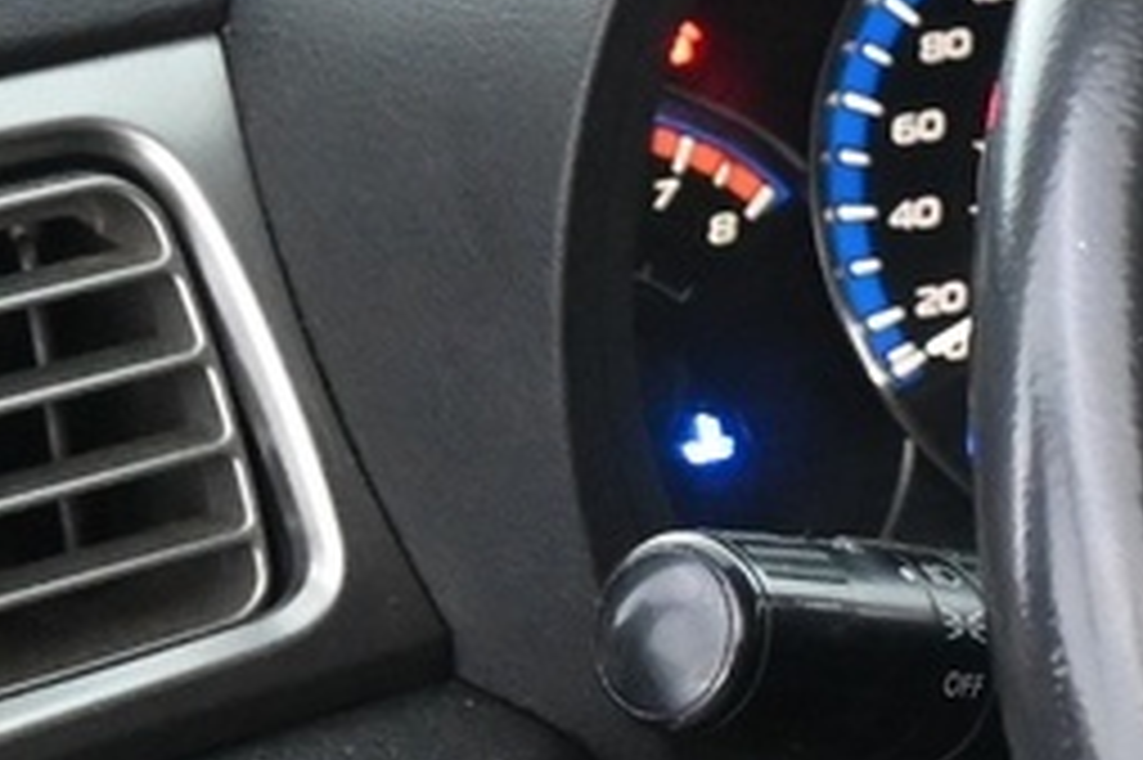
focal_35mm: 187
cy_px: 720
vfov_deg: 7.3
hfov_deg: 10.0
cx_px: 2484
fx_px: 5920
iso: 3200
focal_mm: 19.5
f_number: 3.8
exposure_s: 1/30
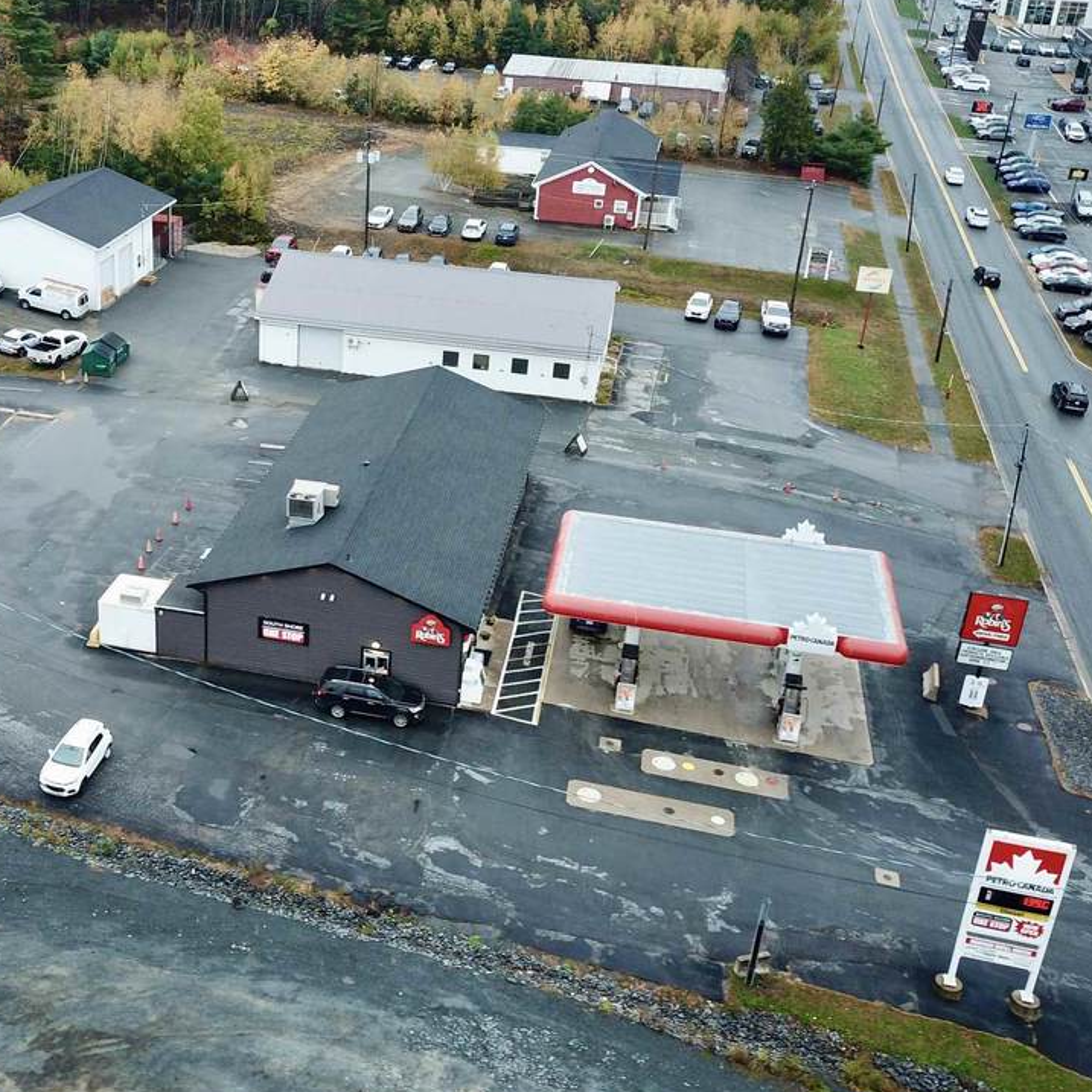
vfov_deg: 40.9
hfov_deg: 40.0
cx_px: 297
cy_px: 527
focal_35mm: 41
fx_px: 1463
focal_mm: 4.7
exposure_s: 1/100
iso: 160
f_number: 2.2
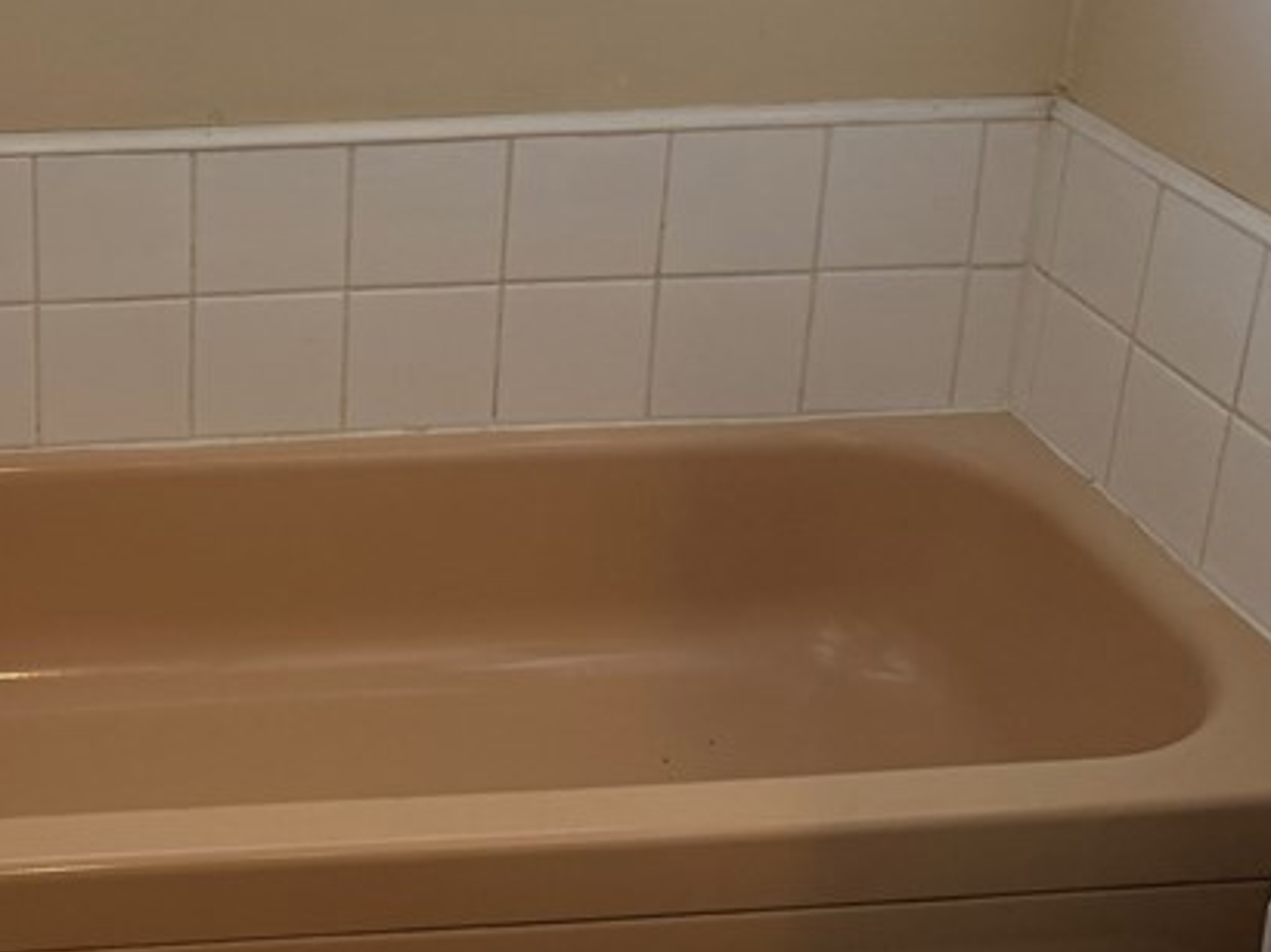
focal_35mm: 60
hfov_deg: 29.9
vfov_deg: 23.9
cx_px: -9
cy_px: 140
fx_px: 2202
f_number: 1.78
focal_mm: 6.76
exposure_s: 1/236
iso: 200
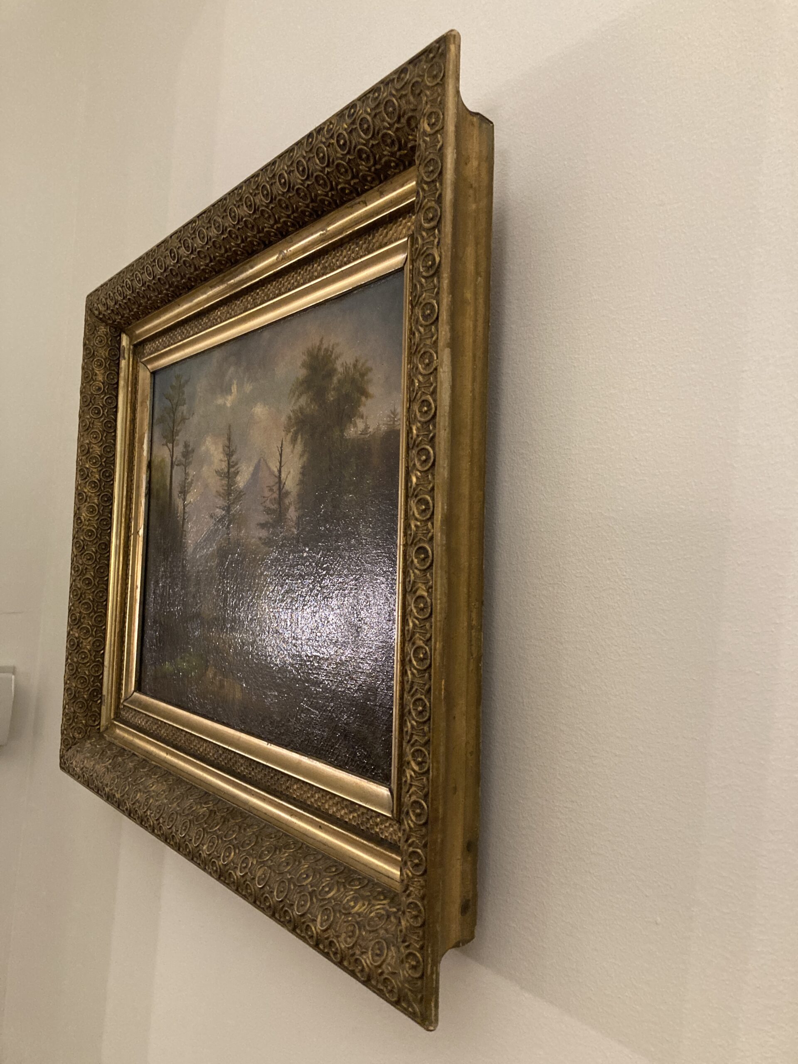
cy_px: 532
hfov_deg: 49.7
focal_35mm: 28
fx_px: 861
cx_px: 399
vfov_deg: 63.4
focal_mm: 3.99
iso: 320
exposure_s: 1/40
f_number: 1.8
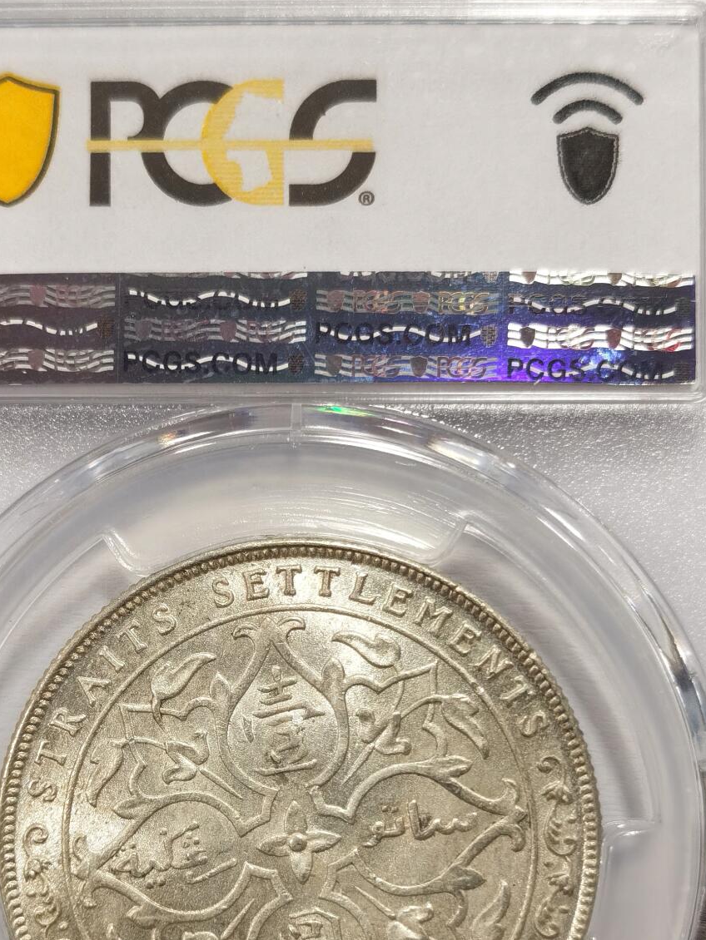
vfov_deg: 22.7
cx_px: 291
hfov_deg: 17.2
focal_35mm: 86
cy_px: 633
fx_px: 2338
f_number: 16
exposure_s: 1/100
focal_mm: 5.56
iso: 100
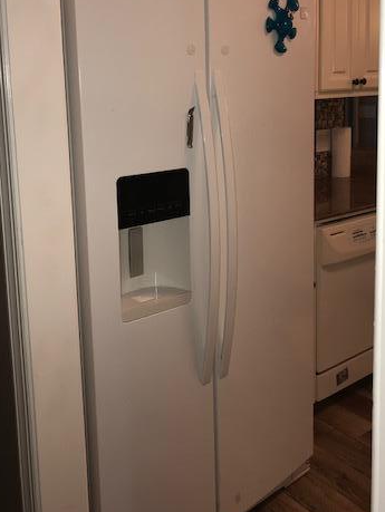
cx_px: 203
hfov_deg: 36.9
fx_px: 578
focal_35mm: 39
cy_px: 165
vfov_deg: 47.0
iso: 25
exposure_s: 1/30
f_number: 1.8
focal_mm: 3.99
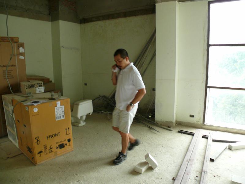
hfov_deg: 52.6
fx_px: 248
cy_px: 92
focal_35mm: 35
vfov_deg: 40.7
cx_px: 122
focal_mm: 7.4
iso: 160
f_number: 2.8
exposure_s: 1/30
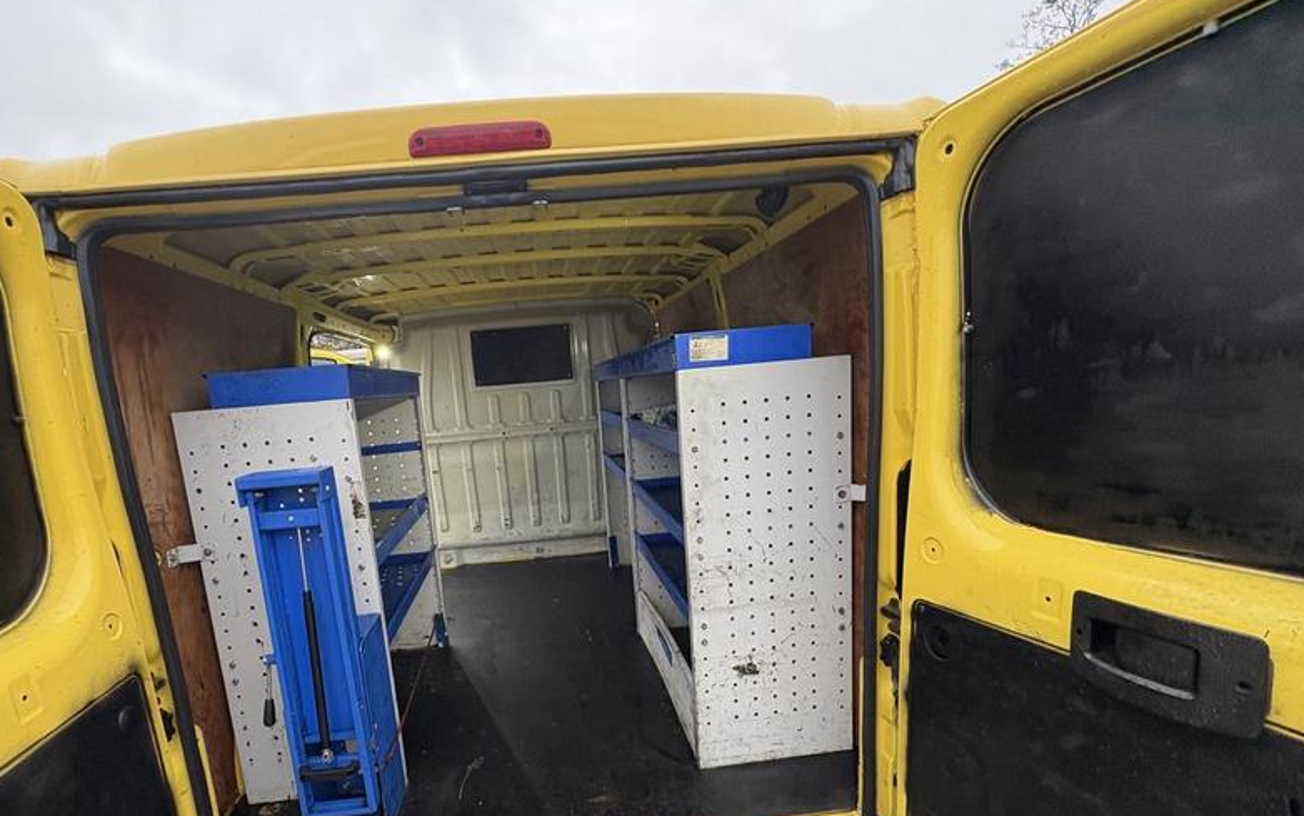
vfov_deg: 67.4
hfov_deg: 93.8
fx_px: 604
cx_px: 565
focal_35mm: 17
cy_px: 486
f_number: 2.2
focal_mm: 2.22
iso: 200
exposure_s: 1/99
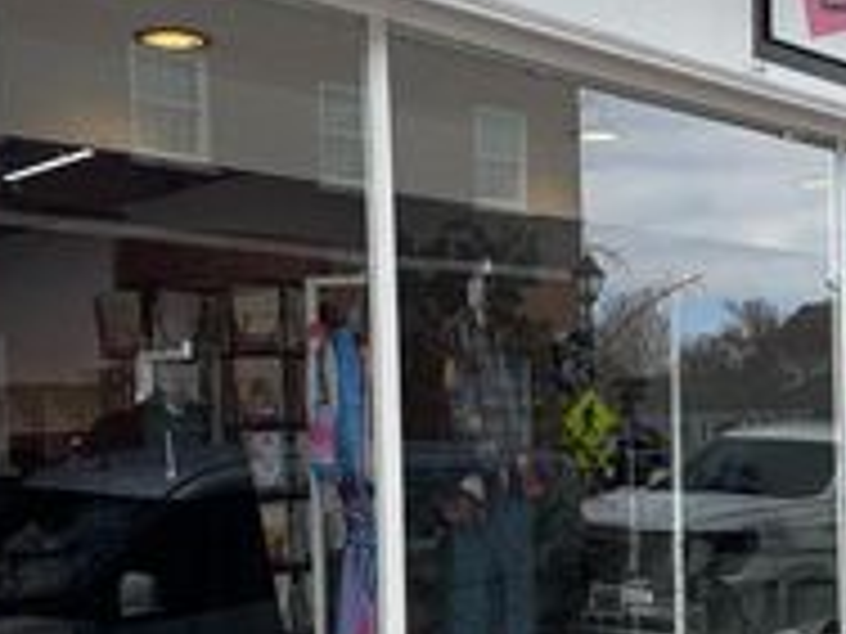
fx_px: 1564
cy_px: 456
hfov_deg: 29.4
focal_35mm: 64
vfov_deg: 22.8
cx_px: 716
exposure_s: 1/1425
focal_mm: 6.76
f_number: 1.78
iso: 80
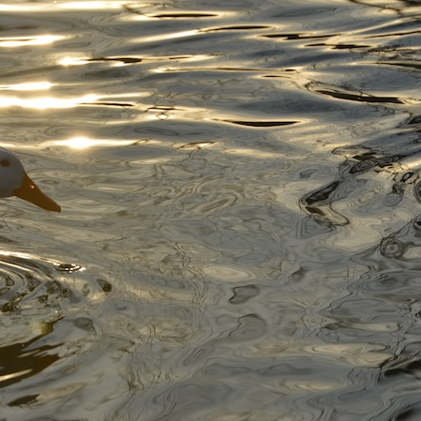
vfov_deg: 4.5
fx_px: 5339
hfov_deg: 4.5
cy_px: 213
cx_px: 50
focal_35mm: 388
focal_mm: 200
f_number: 7.1
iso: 200
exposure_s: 1/800
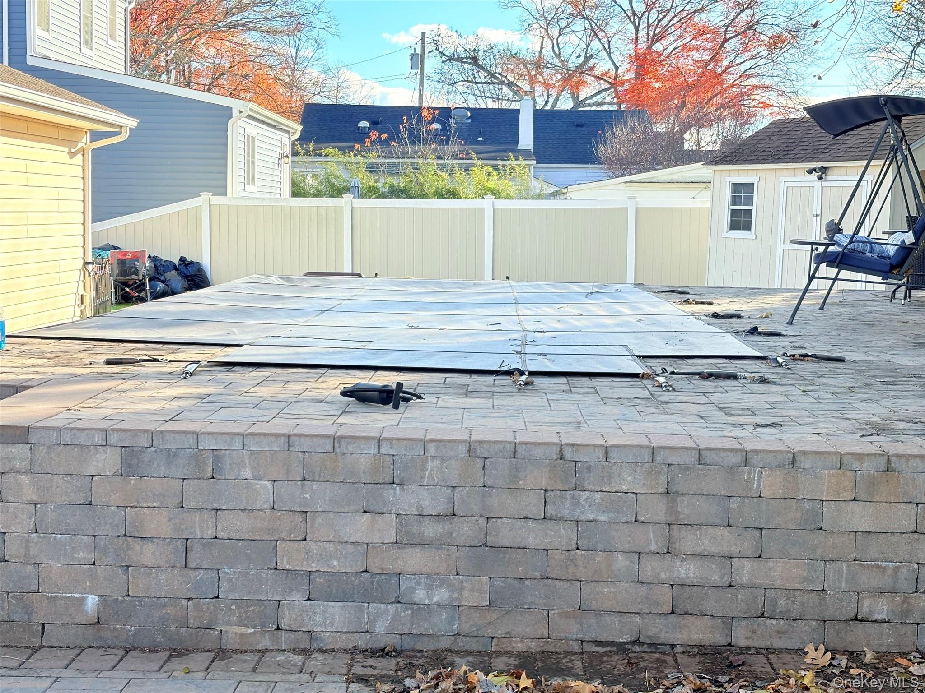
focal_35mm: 52
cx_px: 462
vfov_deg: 28.0
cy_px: 346
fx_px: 1390
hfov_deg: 36.8
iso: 40
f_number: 1.6
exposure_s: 1/747
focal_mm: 5.96
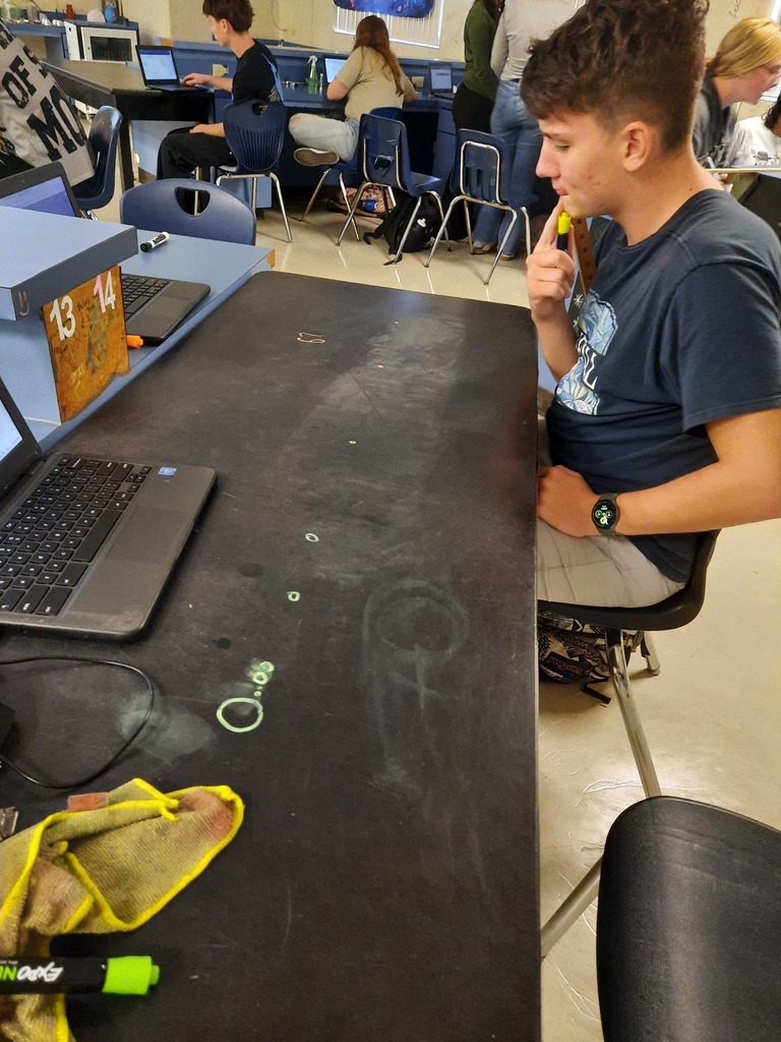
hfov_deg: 54.9
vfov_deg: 69.4
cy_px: 521
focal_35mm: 25
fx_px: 752
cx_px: 390
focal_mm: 4.6
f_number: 2
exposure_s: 1/24
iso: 640
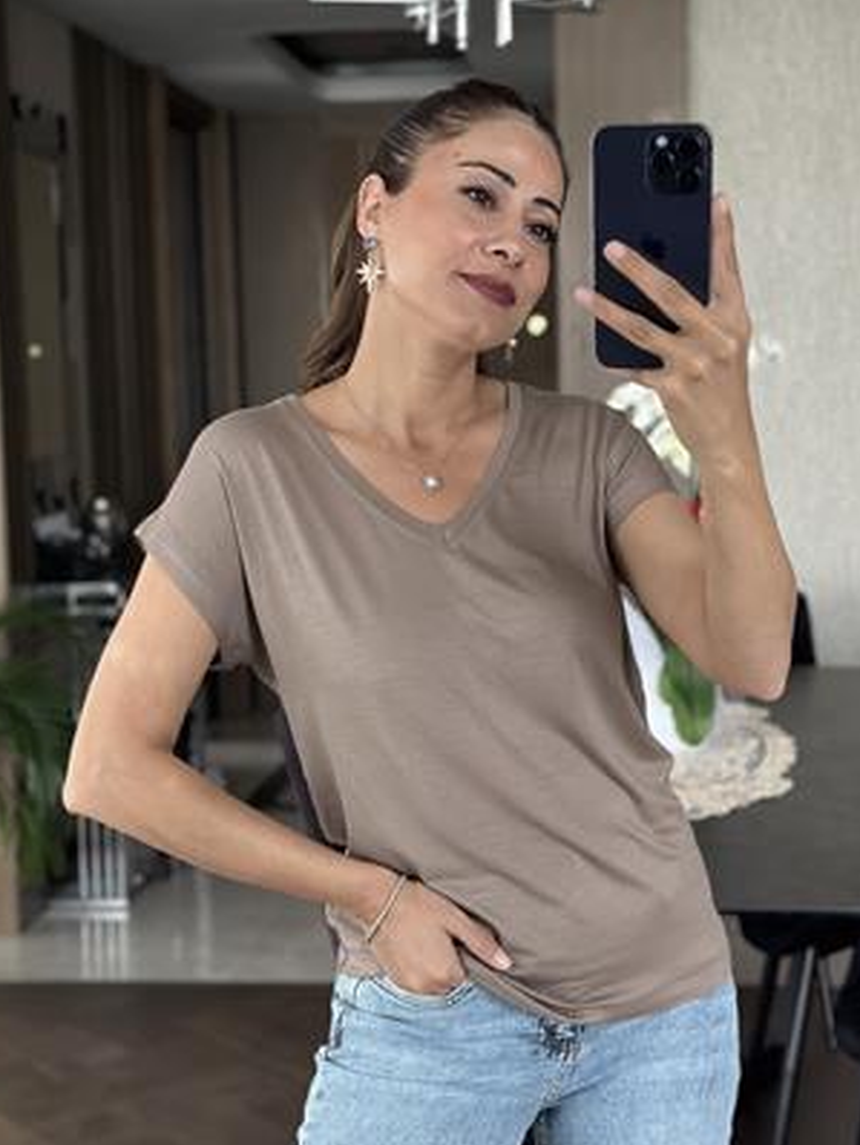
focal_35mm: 61
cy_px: 561
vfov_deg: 31.7
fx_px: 2018
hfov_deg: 24.0
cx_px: 463
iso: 400
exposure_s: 1/43
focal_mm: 6.86
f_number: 1.78
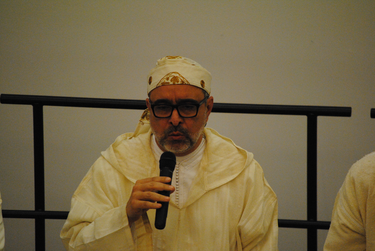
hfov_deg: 7.2
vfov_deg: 4.8
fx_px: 2972
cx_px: 188
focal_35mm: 285
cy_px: 126
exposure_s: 1/60
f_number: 5.6
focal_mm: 190
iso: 1600
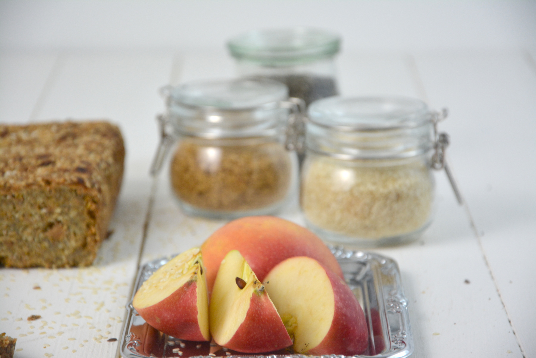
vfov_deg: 8.7
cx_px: 268
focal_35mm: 158
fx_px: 2345
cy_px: 179
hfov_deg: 13.0
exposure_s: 1/60
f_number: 5.6
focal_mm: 105
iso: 560
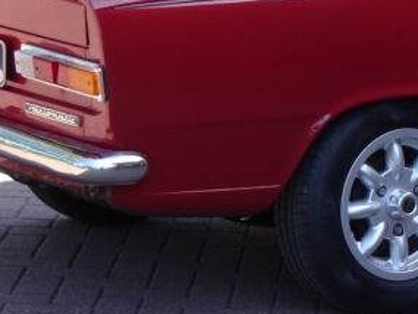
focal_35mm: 237
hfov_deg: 8.2
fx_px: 2863
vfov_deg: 6.3
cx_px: 527
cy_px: -4
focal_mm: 14.99
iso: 100
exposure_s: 1/100
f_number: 5
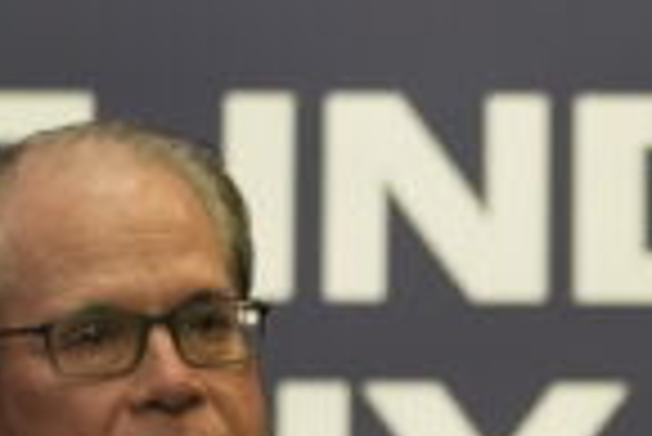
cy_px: 706
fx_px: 9064
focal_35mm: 500
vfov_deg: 2.7
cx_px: 582
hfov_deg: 4.1
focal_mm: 118
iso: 6400
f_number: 2.8
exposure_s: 1/250
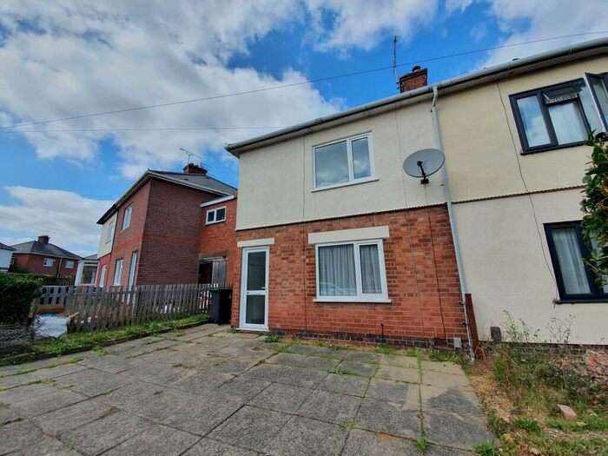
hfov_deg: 106.2
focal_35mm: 13
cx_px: 304
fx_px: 228
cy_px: 228
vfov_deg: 89.9
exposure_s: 1/1152
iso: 50
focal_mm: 1.8
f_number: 2.2
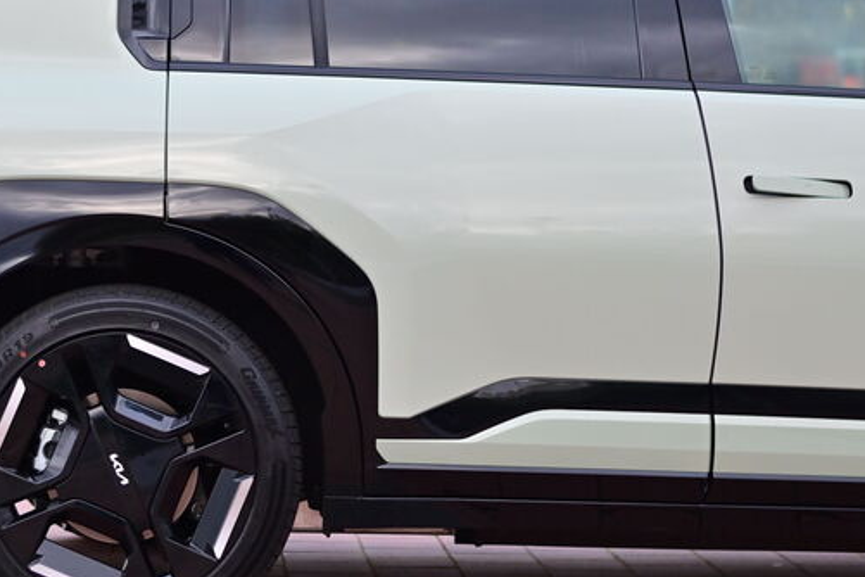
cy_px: 297
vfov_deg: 11.1
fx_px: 2979
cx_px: 207
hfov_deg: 16.4
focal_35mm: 124
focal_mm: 50
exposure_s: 1/800
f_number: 2
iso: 400
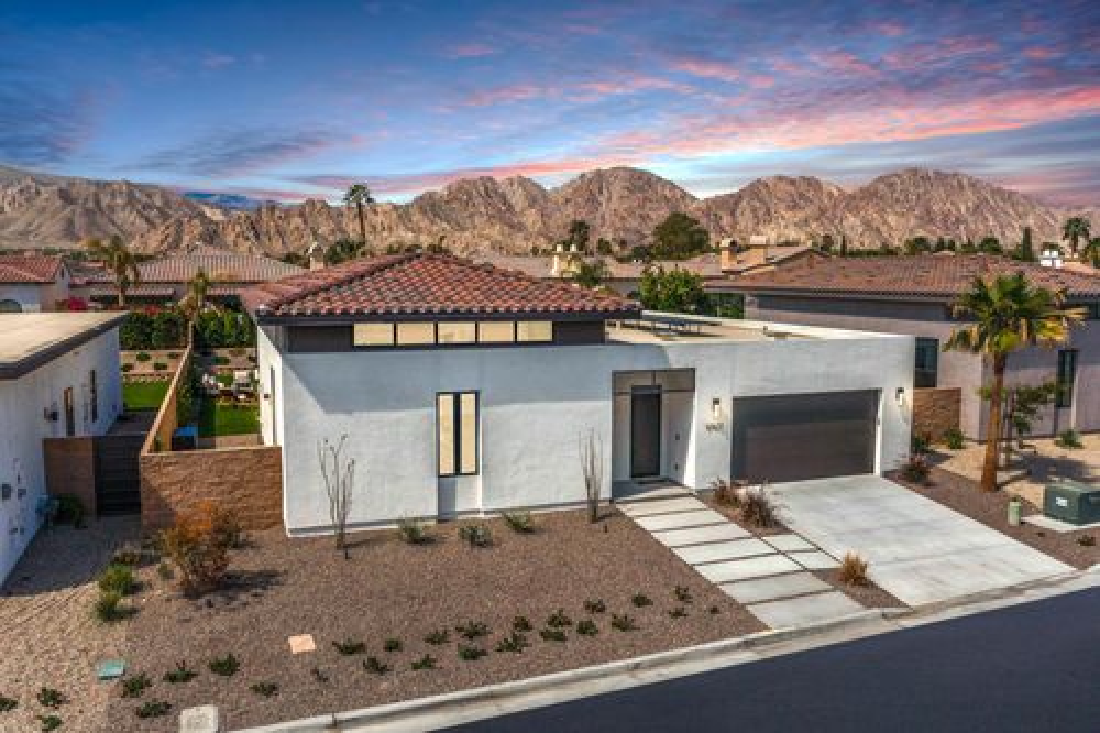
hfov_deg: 65.5
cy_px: 366
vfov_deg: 46.4
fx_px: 855
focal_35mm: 28
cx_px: 550
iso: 100
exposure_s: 1/1600
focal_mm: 10.26
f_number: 4.5
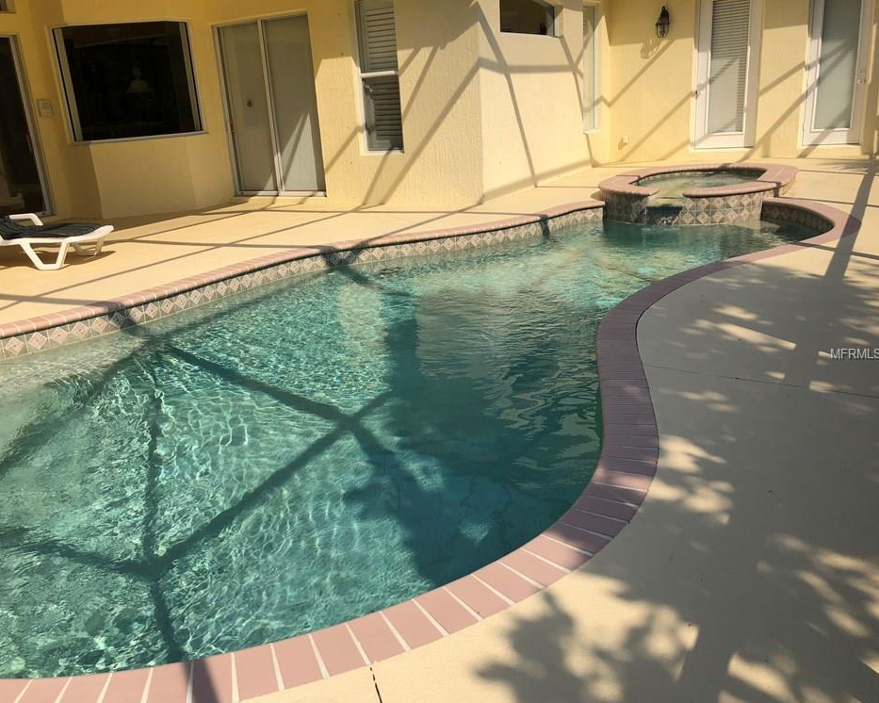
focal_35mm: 30
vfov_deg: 48.5
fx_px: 780
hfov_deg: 58.7
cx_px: 405
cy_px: 354
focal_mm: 4
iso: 20
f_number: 1.8
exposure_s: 1/2024
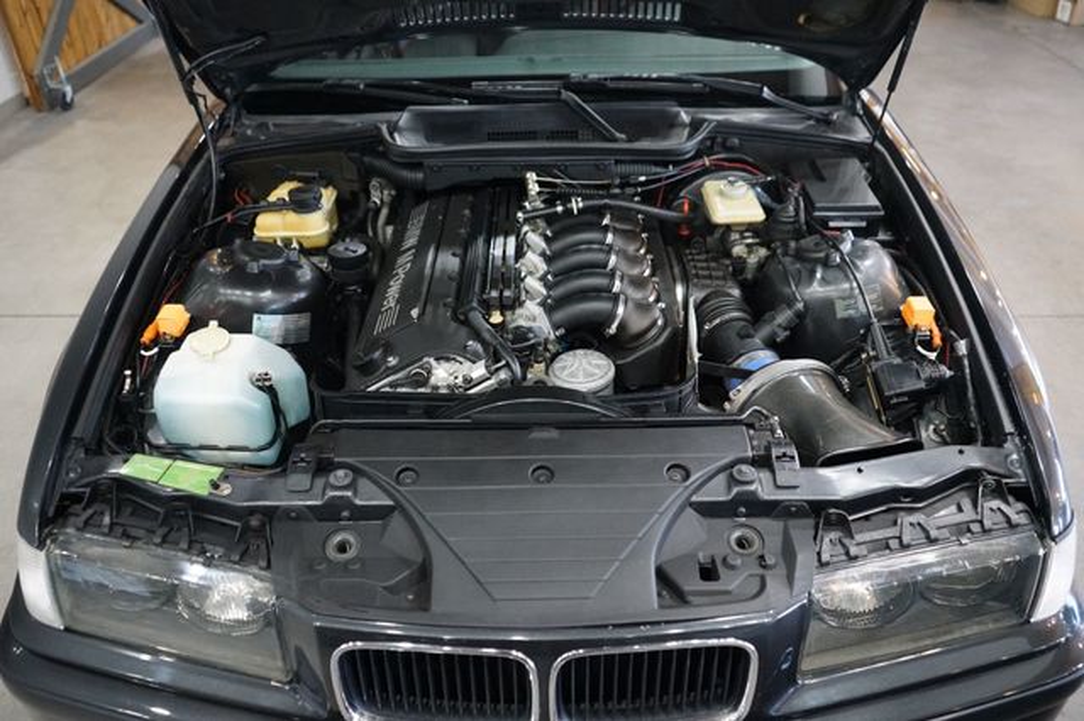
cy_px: 360
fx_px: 873
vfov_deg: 44.9
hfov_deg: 63.7
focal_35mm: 29
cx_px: 542
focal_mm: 29
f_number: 3.5
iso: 10000
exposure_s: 1/125
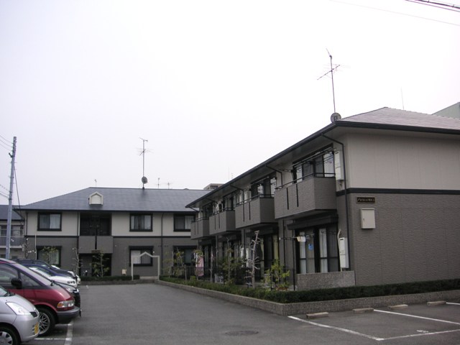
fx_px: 492
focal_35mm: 37
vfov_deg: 38.7
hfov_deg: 50.1
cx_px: 230
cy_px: 172
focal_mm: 6.1
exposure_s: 1/180
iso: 50
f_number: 6.7
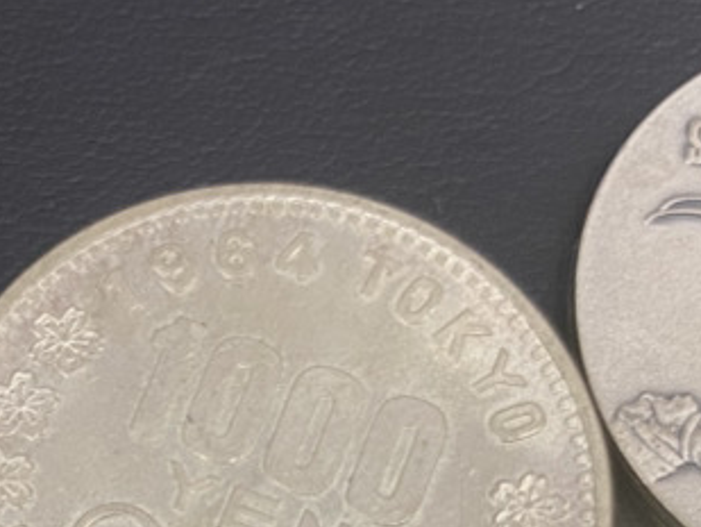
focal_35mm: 97
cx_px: 59
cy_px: 786
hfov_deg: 19.8
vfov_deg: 14.3
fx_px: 1965
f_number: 1.8
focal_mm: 4.25
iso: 125
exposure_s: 1/50
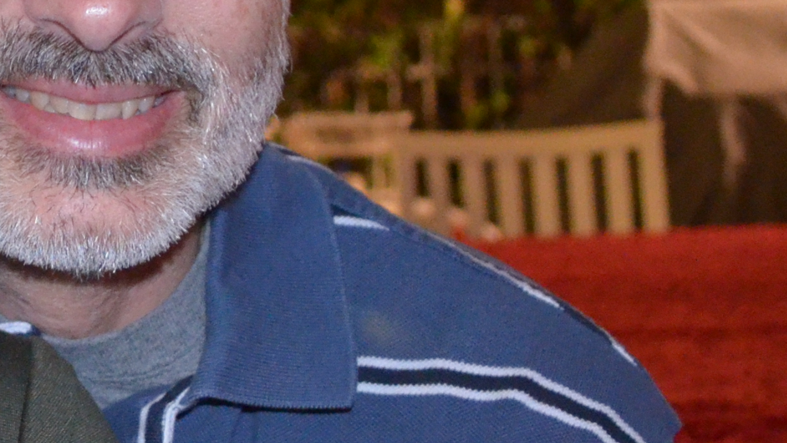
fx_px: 2295
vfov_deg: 10.9
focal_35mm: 110
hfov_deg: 18.2
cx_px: -235
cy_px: 16
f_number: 3.5
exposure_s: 1/60
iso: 2800
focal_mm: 18
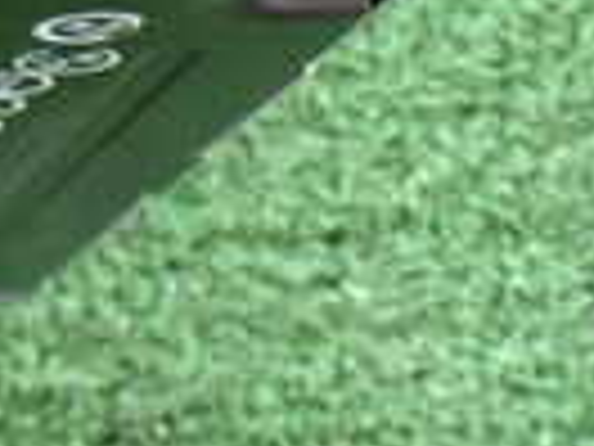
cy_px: -234
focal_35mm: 173
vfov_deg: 8.4
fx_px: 2969
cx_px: -670
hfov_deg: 10.3
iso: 800
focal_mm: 6.83
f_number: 2.7
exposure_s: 1/40
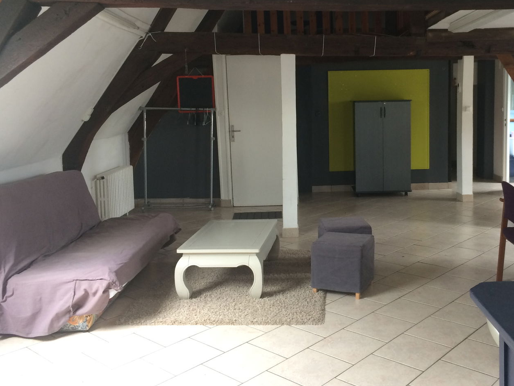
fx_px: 550
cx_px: 321
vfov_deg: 38.5
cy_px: 151
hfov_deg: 49.6
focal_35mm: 37
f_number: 2.2
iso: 100
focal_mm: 4.15
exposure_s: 1/33
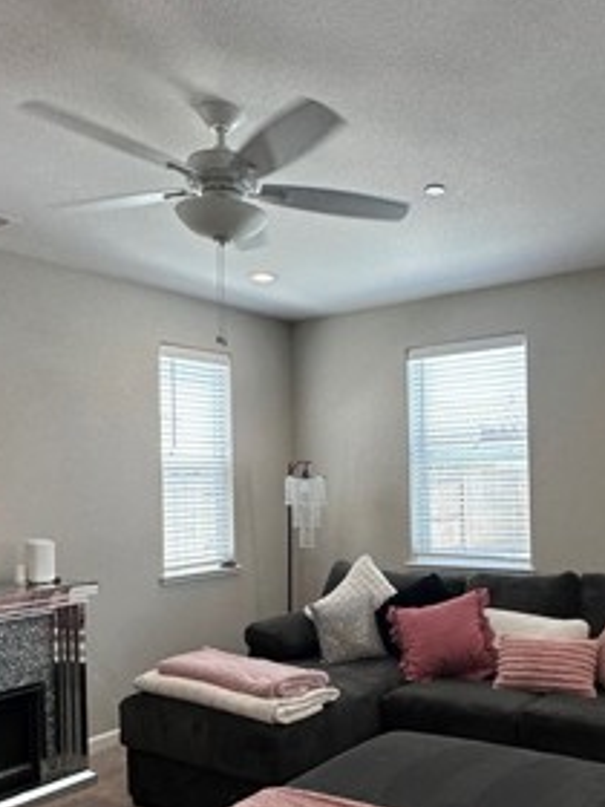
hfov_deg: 43.3
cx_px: 421
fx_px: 746
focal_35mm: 32
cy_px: 484
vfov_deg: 56.4
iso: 80
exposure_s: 1/120
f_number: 2.2
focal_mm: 2.22
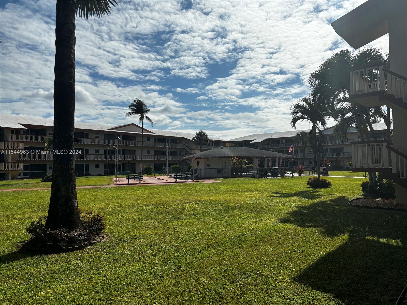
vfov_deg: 53.1
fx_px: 306
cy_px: 152
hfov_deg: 67.3
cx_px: 204
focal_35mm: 26
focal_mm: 5.96
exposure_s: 1/13889
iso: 50
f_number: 1.6
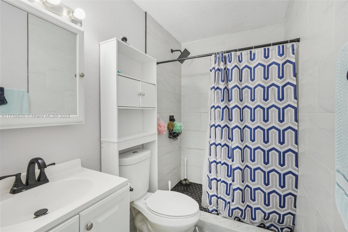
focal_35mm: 16
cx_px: 174
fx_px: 159
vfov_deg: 72.0
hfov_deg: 95.0
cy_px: 116
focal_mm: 16.5
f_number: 8
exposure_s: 1/10
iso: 400
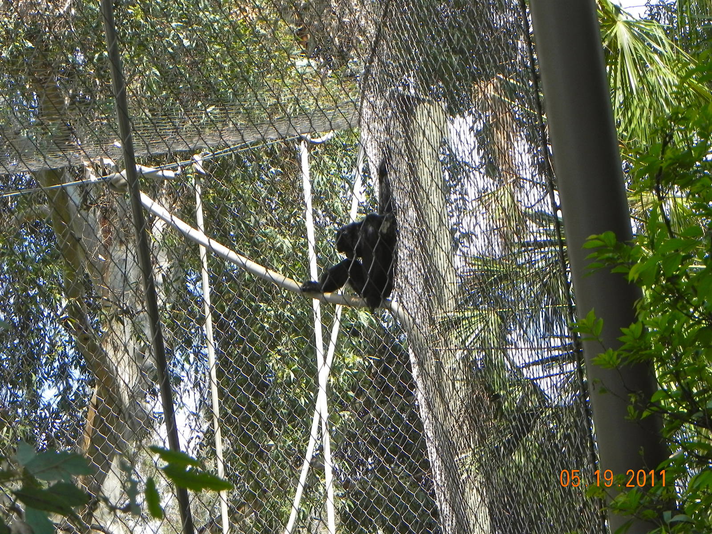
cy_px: 267
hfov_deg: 13.7
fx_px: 2962
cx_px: 356
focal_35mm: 144
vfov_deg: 10.3
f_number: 5.6
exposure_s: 1/243
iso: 160
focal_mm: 25.7
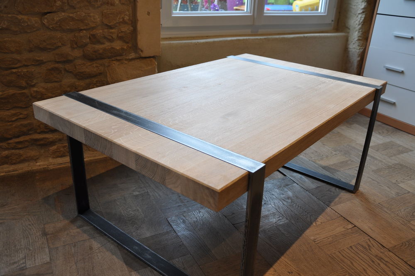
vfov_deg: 39.9
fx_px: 380
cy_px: 138
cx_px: 208
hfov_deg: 57.3
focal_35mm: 33
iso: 320
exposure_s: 1/30
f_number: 4
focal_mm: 22
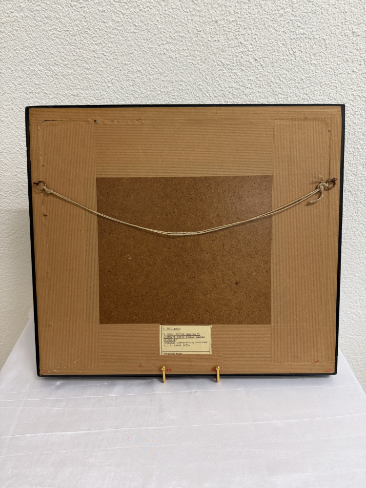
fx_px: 338
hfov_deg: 56.8
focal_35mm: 24
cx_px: 183
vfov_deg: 71.6
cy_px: 244
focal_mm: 6.8
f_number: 1.8
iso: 200
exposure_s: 1/100
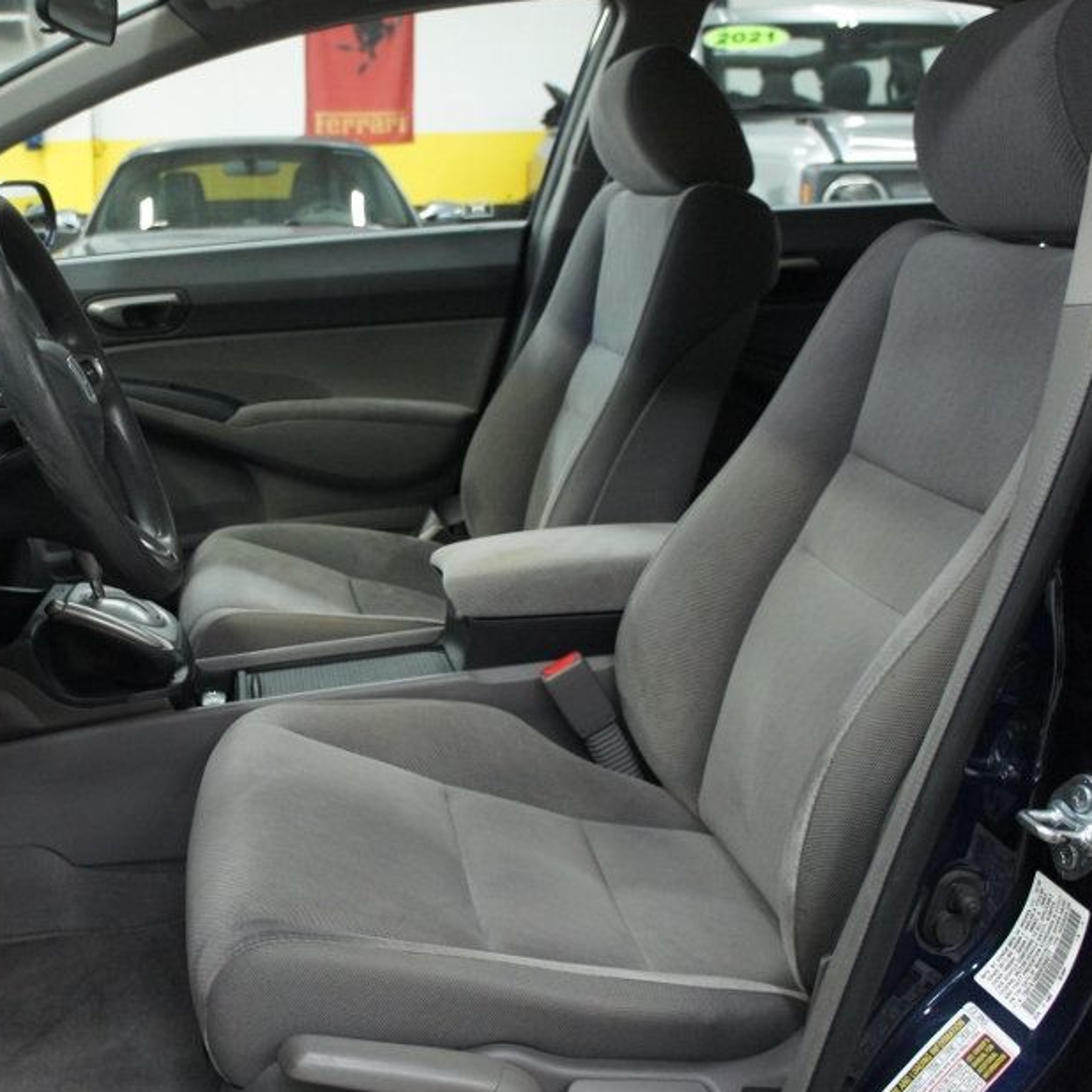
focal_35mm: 38
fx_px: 1356
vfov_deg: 43.8
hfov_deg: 42.1
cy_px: 512
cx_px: 233
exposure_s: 1/60
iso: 1600
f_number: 3.5
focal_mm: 18
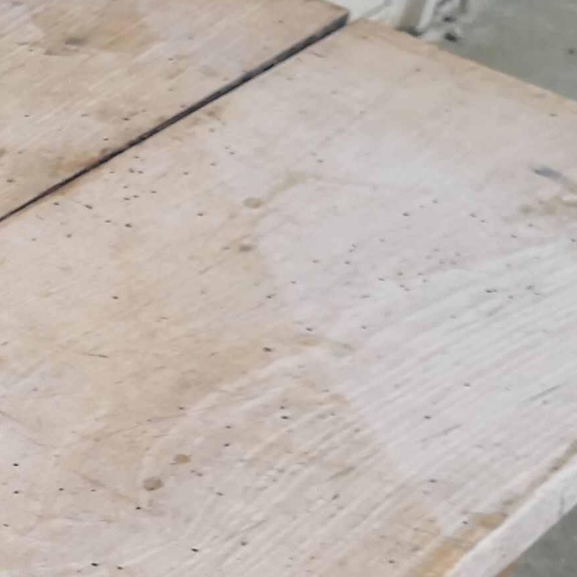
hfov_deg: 13.8
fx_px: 2056
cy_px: 598
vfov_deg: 15.6
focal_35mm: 109
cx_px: -544
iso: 50
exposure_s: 1/105
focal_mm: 3.95
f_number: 1.6
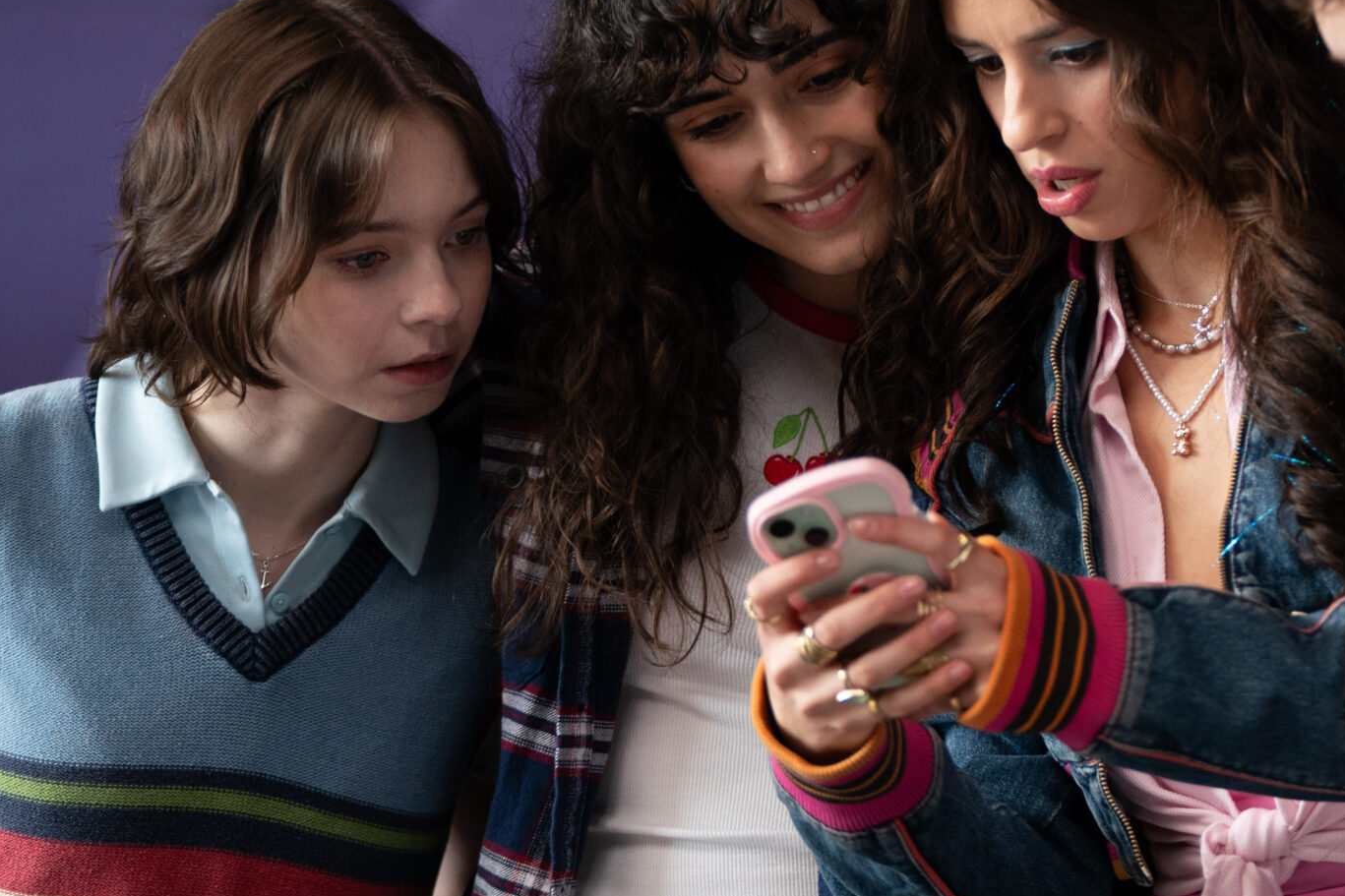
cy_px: 483
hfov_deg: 8.2
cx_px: 1005
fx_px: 9376
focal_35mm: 251
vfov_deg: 5.5
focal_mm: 134
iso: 1250
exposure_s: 1/250
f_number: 2.8
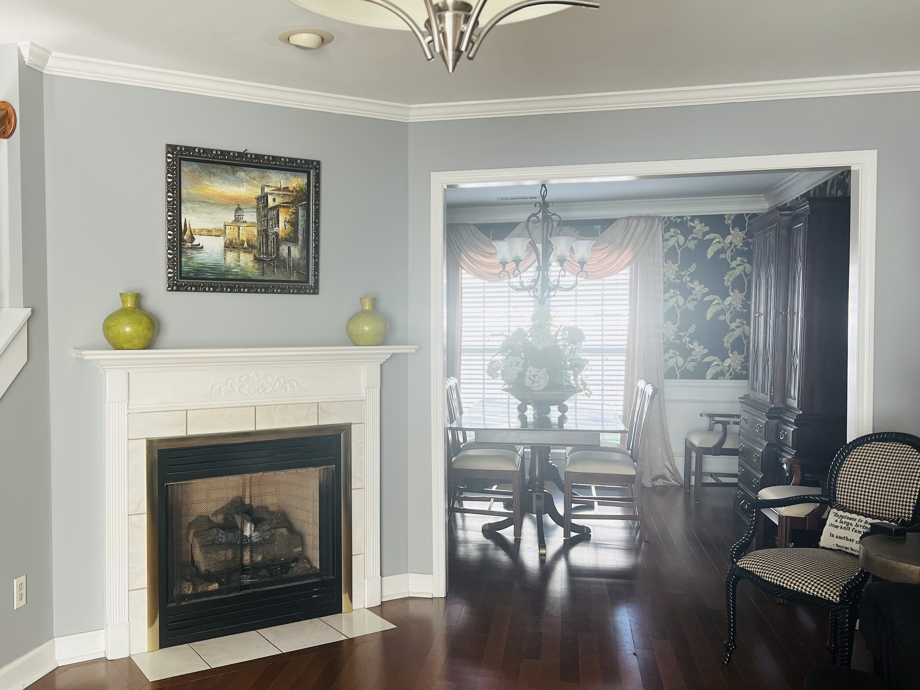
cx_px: 363
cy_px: 345
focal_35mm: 32
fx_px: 850
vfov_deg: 44.2
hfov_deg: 56.3
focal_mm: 5.7
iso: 100
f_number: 1.5
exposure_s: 1/121
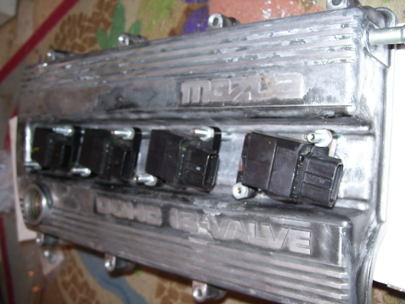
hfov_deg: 51.4
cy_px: 152
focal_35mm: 36
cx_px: 202
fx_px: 421
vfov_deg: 39.7
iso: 80
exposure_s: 1/60
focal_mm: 6
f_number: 2.7
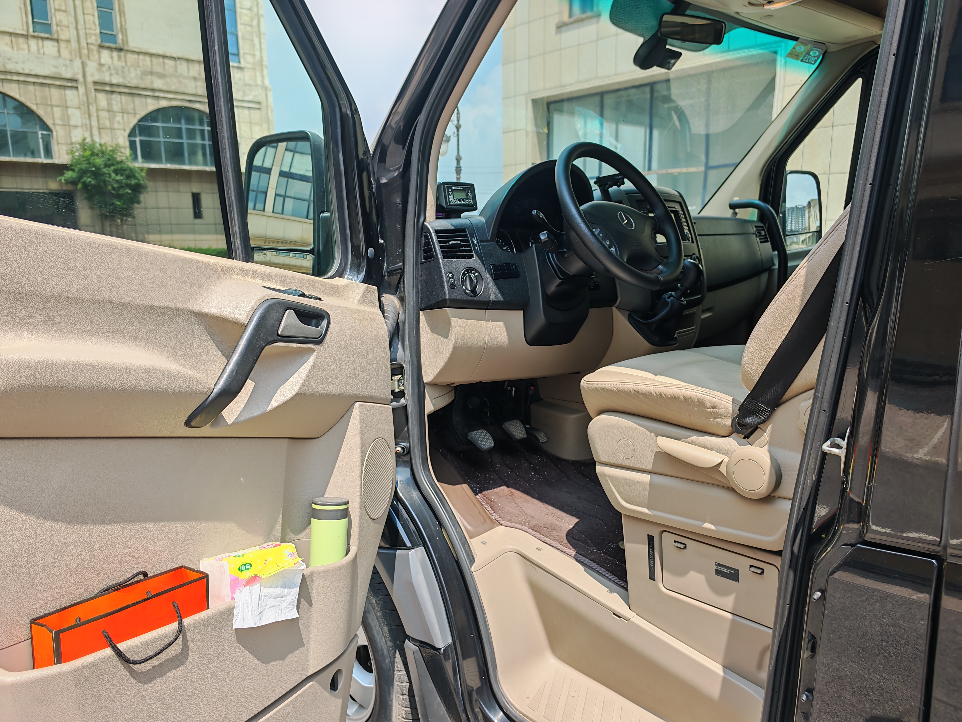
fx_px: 667
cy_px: 361
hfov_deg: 71.6
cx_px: 481
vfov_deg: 56.8
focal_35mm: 24
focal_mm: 6.83
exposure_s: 1/930
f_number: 2
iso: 50
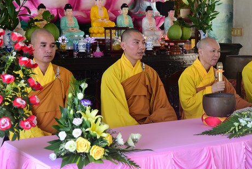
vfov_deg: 17.7
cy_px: 85
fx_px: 539
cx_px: 161
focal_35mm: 77
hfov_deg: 26.2
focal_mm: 55
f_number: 5
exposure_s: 1/50
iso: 320
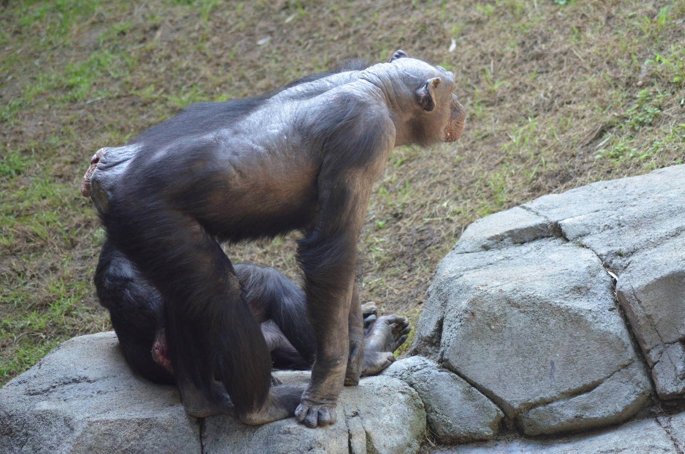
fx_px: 5270
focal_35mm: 278
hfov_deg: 7.4
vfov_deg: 4.9
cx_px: 342
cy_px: 227
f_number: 4.5
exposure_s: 1/400
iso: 1600
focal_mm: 185
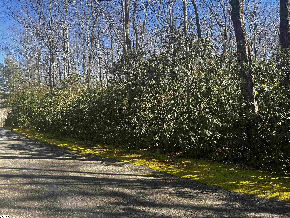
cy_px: 109
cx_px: 145
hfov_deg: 67.3
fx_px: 218
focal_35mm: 26
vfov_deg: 53.1
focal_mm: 5.1
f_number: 1.6
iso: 50
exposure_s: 1/558
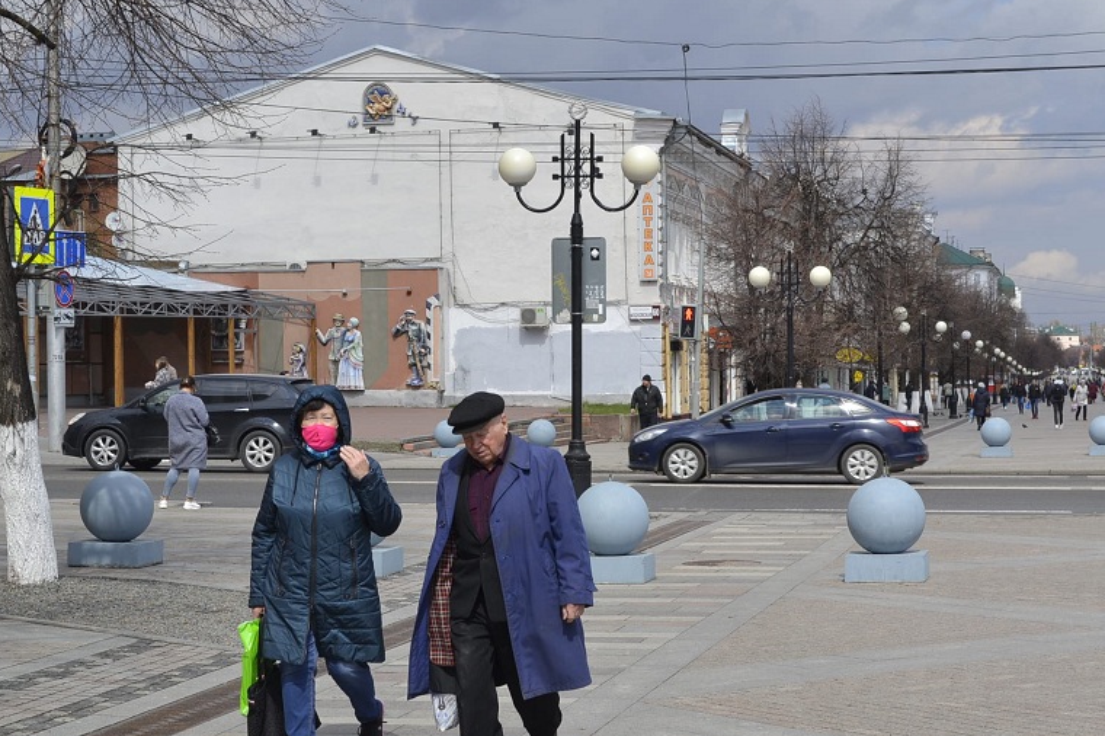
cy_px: 428
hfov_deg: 27.0
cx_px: 532
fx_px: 2301
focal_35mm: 75
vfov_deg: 18.2
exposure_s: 1/250
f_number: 8
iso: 100
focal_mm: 38
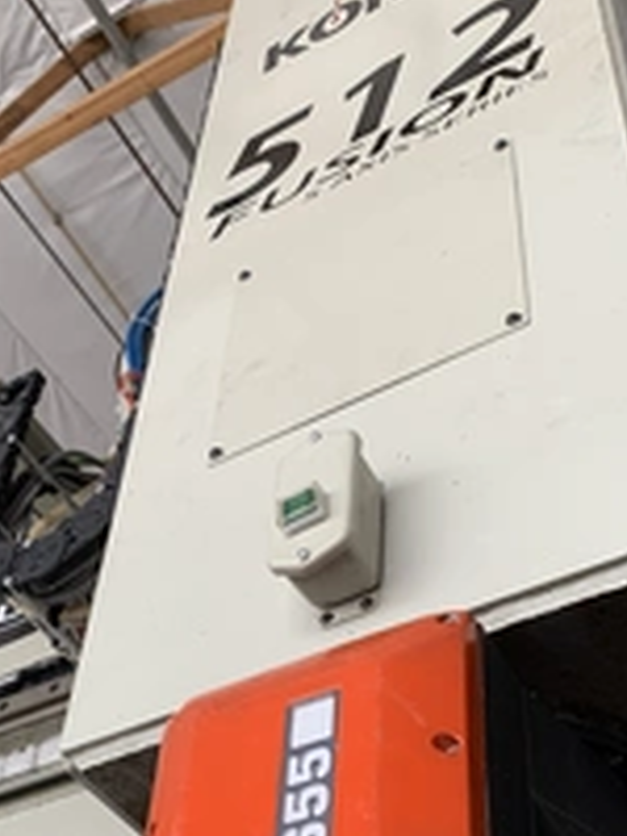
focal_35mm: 52
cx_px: 301
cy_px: 698
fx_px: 1256
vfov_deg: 35.3
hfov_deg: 28.0
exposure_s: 1/121
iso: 64
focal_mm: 4.25
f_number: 1.8
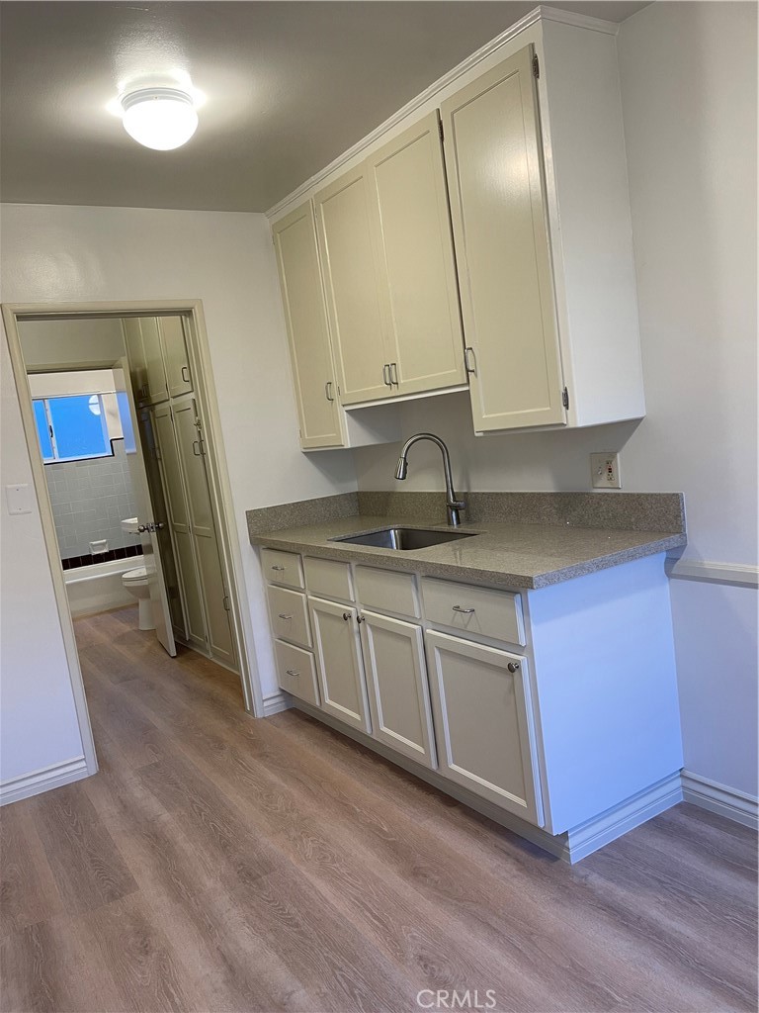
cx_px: 380
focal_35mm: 25
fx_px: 731
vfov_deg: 69.4
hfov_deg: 54.9
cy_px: 506
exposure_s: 1/60
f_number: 1.6
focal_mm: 5.1
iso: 100
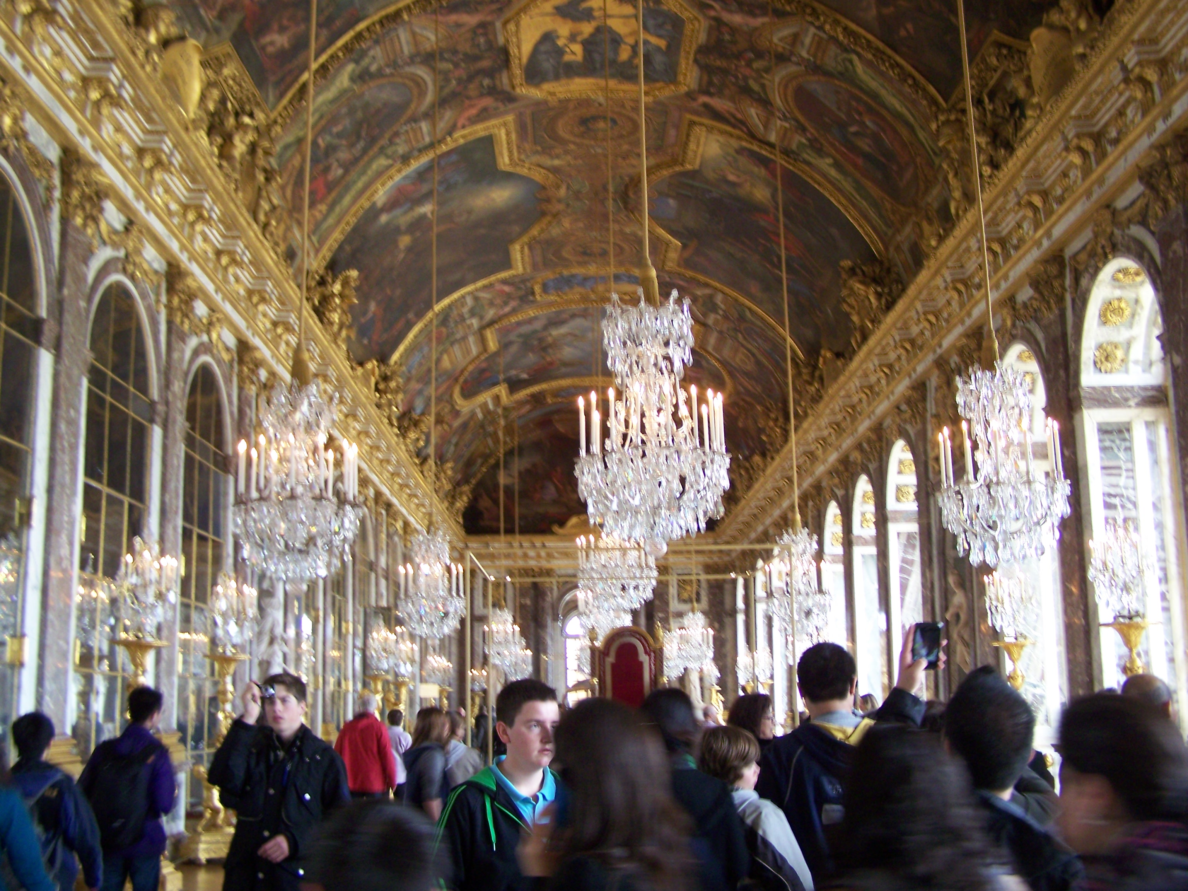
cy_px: 446
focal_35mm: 38
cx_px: 594
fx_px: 1304
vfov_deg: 37.7
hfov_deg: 49.0
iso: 160
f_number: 2.8
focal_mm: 6.3
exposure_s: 1/10
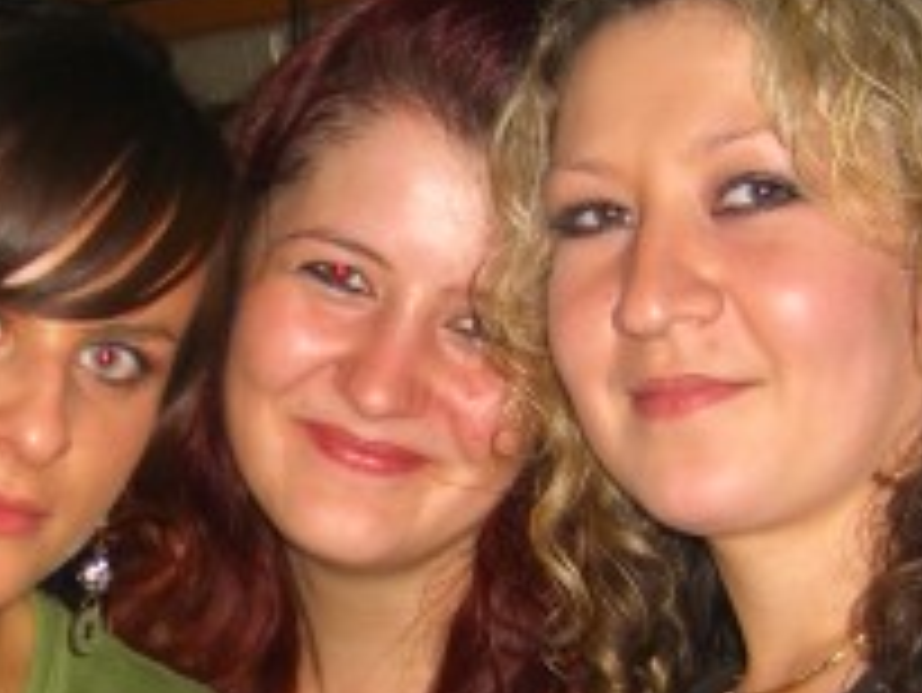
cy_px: 657
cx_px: 234
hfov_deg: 17.6
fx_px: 2958
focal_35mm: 111
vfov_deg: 13.2
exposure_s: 1/60
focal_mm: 7.9
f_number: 2.8
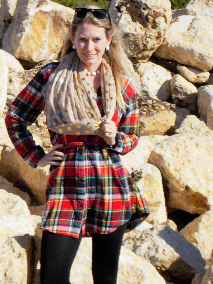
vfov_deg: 10.7
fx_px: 1518
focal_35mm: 185
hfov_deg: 8.0
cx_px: 102
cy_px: 186
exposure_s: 1/1000
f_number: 4.8
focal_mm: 20.9
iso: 80
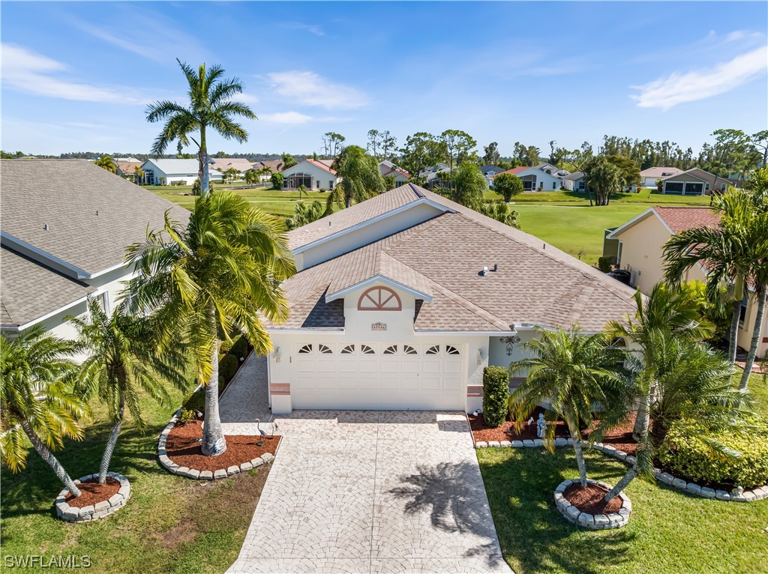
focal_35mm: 24
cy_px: 287
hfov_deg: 71.6
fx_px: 532
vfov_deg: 56.7
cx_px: 384
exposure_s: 1/500
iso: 110
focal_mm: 12.29
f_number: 2.8
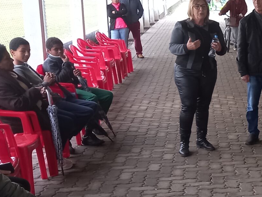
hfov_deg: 22.1
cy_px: 98
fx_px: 598
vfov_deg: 18.7
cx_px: 343
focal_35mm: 79
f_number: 2
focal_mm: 4.6
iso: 200
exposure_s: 1/40
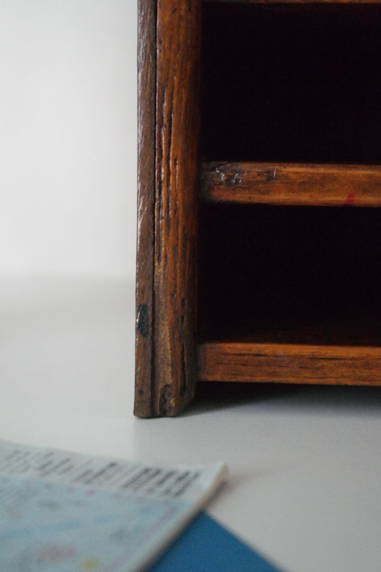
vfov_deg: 29.2
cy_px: 286
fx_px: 1095
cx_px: 190
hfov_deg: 19.7
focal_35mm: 69
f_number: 5.6
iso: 6400
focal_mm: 45
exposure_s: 1/50
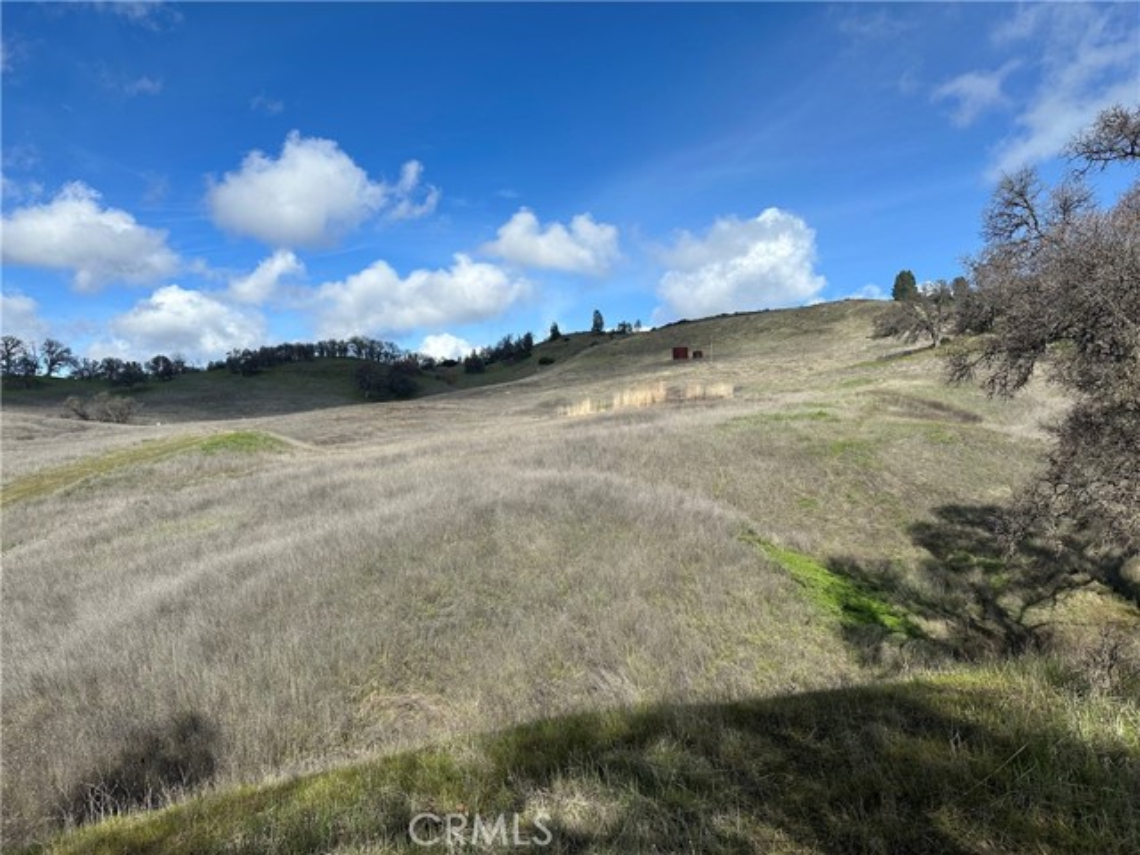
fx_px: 790
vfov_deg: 56.8
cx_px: 570
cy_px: 428
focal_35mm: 24
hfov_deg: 71.6
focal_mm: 6.86
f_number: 1.78
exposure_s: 1/5263
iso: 80
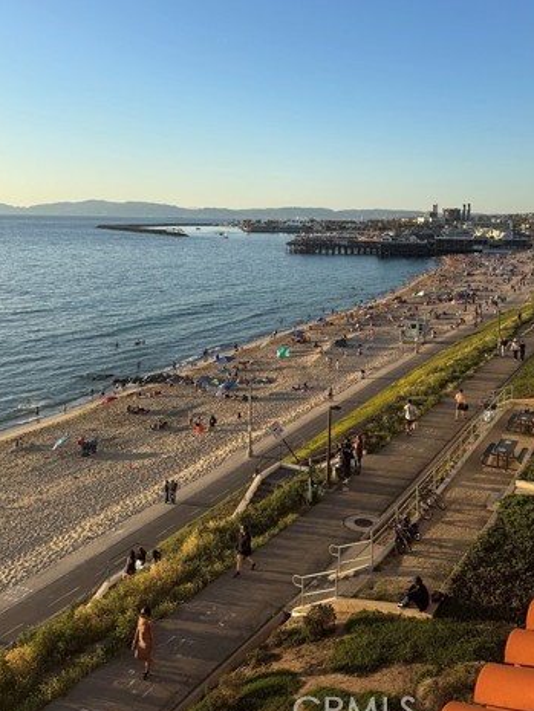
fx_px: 678
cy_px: 243
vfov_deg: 54.3
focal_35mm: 33
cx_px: 340
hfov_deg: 42.6
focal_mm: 6.76
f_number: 1.78
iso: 80
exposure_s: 1/2506
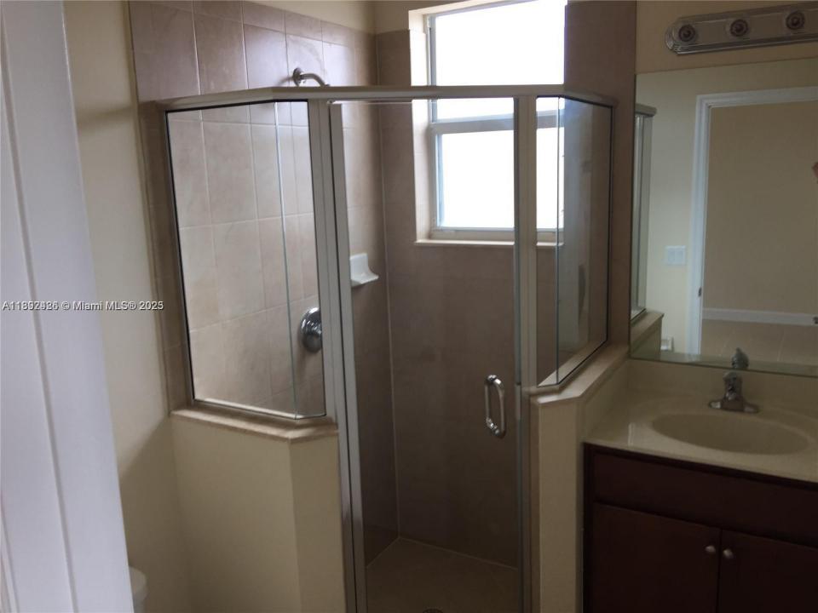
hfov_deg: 61.7
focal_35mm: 29
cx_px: 409
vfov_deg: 48.2
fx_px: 685
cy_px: 306
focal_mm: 4.15
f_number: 2.2
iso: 40
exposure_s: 1/60
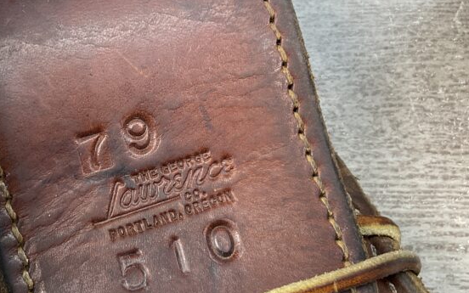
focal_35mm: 57
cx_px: 158
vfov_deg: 22.7
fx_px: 729
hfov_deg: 35.4
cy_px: 120
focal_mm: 3
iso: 32
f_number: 1.8
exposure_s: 1/120
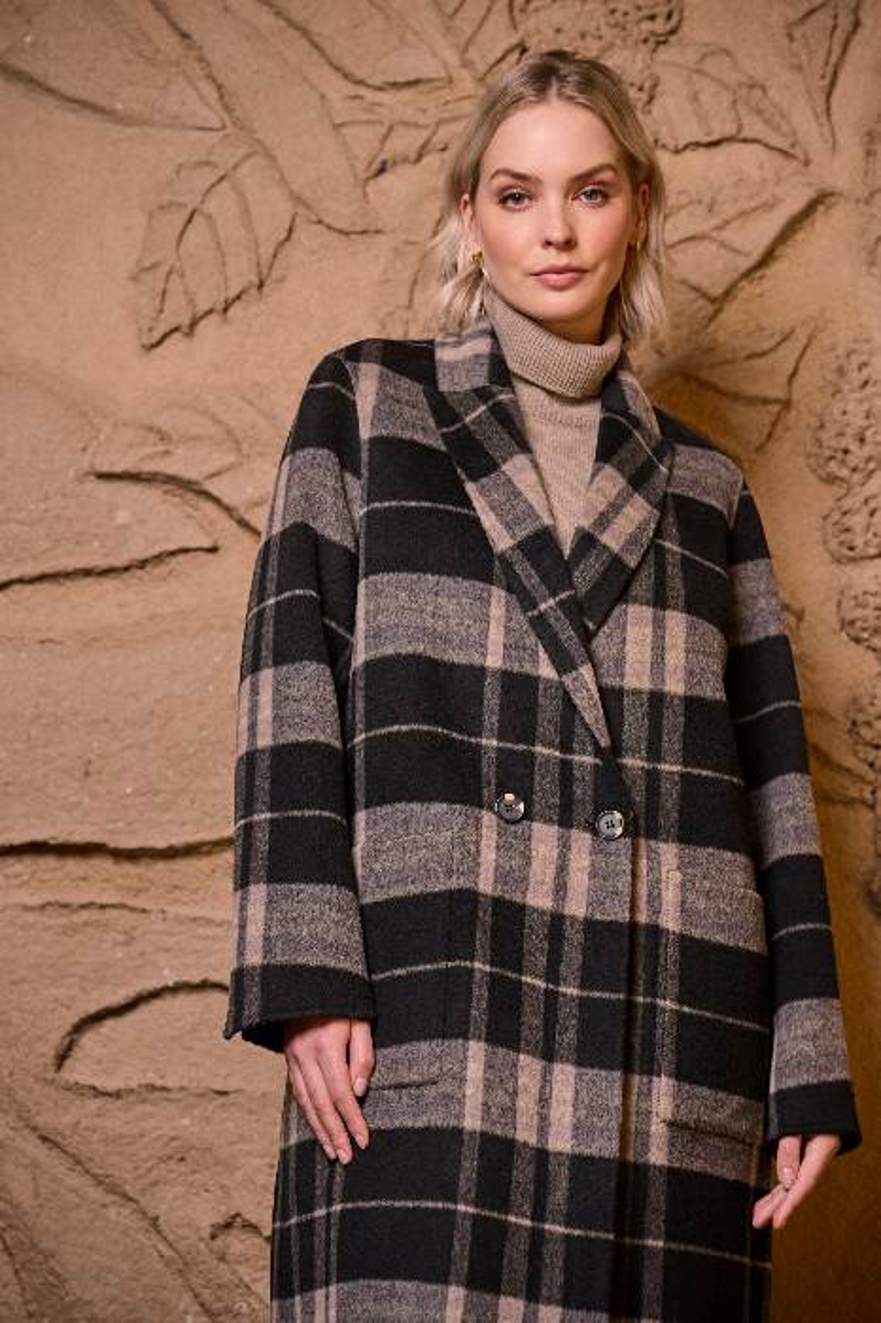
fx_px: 3123
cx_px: 440
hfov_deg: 16.1
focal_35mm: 85
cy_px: 662
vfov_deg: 23.9
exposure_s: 1/160
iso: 800
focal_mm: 85
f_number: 4
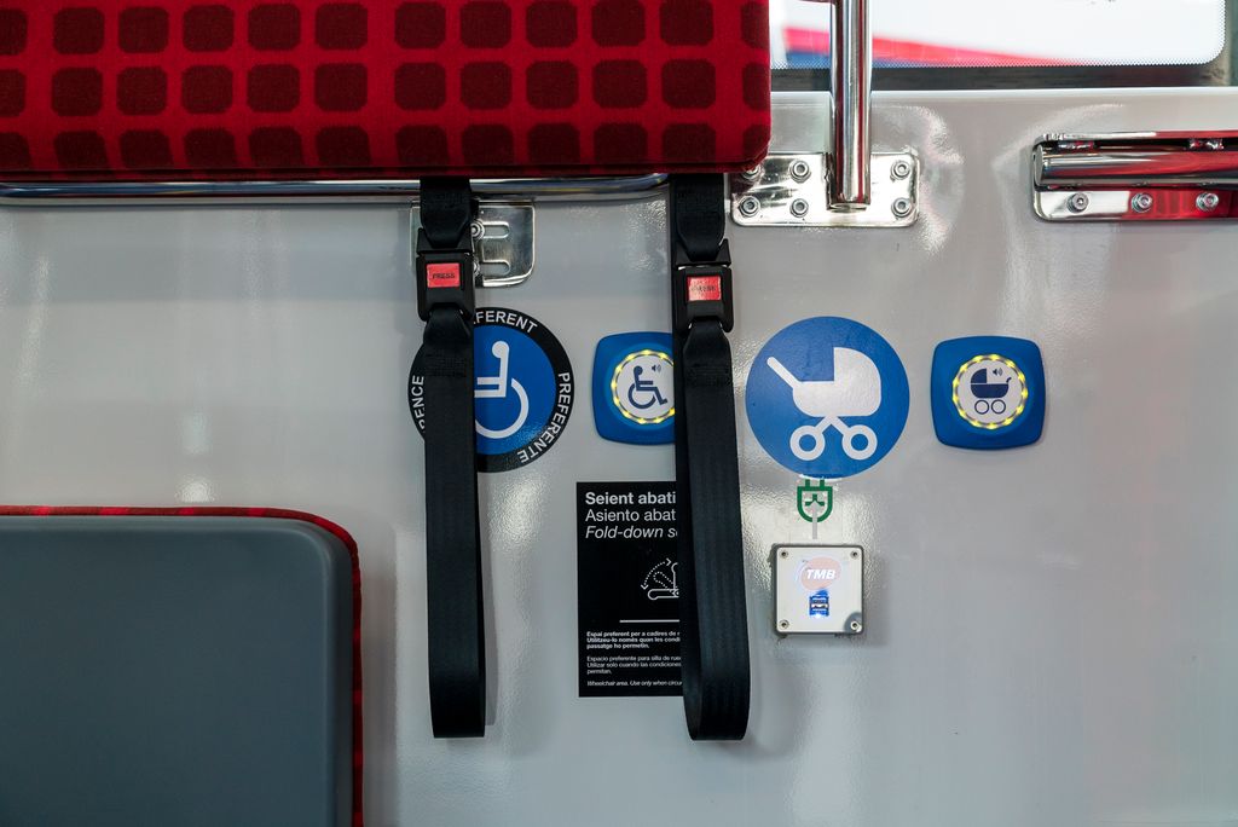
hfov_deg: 39.6
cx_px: 619
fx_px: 1720
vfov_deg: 27.0
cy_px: 414
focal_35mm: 50
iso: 1000
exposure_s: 1/160
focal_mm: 50
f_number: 4
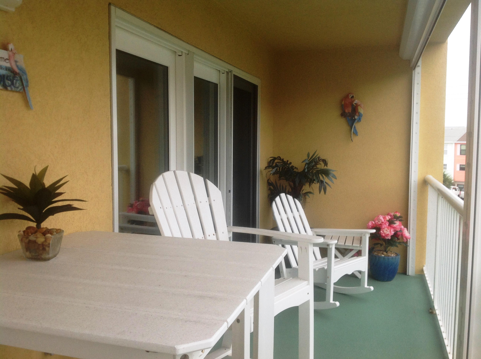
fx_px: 486
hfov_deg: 52.7
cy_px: 180
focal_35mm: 35
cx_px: 240
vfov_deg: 40.6
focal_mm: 4.28
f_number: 2.4
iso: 50
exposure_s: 1/191
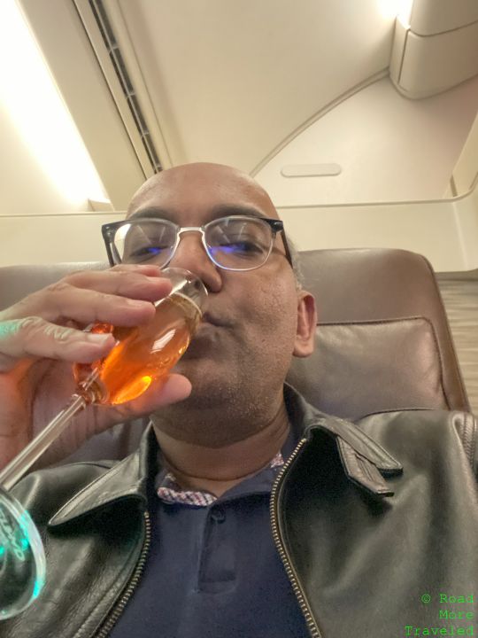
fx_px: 552
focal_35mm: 30
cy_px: 319
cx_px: 239
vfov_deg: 60.0
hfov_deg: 46.8
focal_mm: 2.71
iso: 1000
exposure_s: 1/15
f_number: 2.2
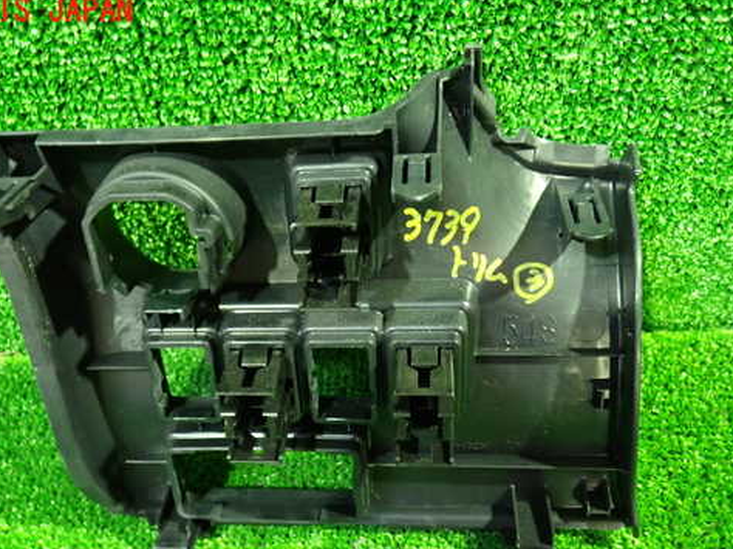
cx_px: 315
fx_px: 804
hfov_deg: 48.9
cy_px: 340
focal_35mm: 38
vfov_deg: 37.5
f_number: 2.3
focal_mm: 5.4
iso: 800
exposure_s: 1/10
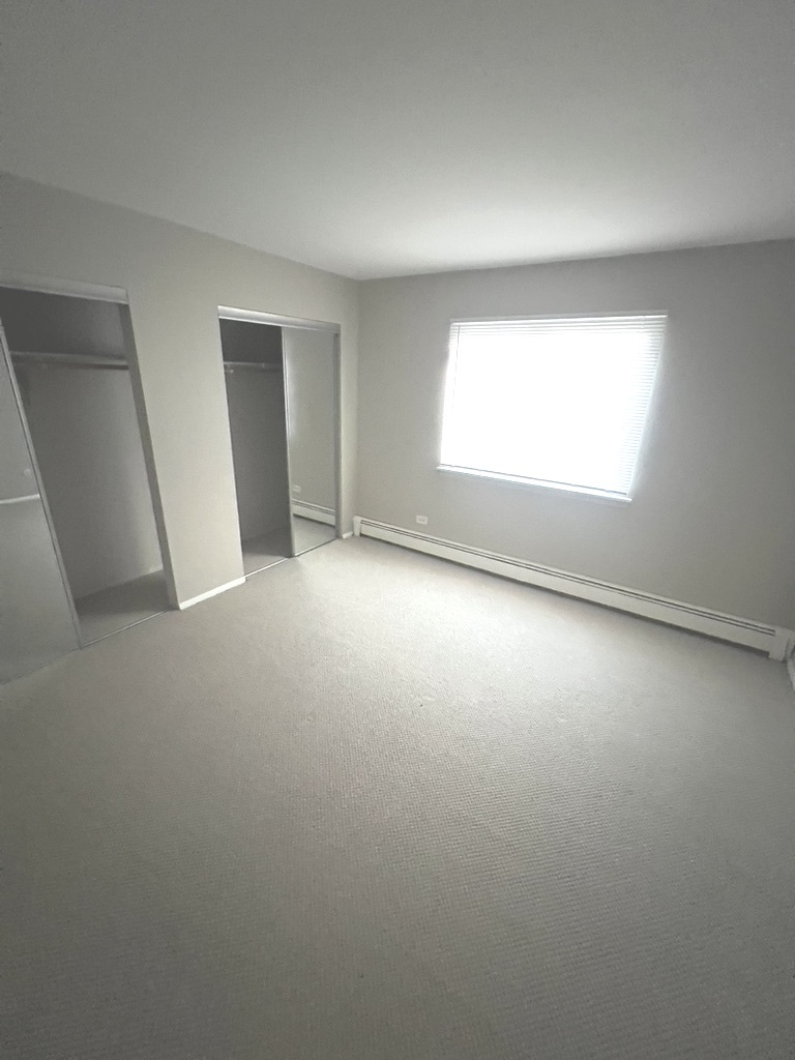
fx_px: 398
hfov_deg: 89.9
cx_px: 398
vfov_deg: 106.2
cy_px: 530
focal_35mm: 13
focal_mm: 1.57
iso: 800
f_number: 1.8
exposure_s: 1/40
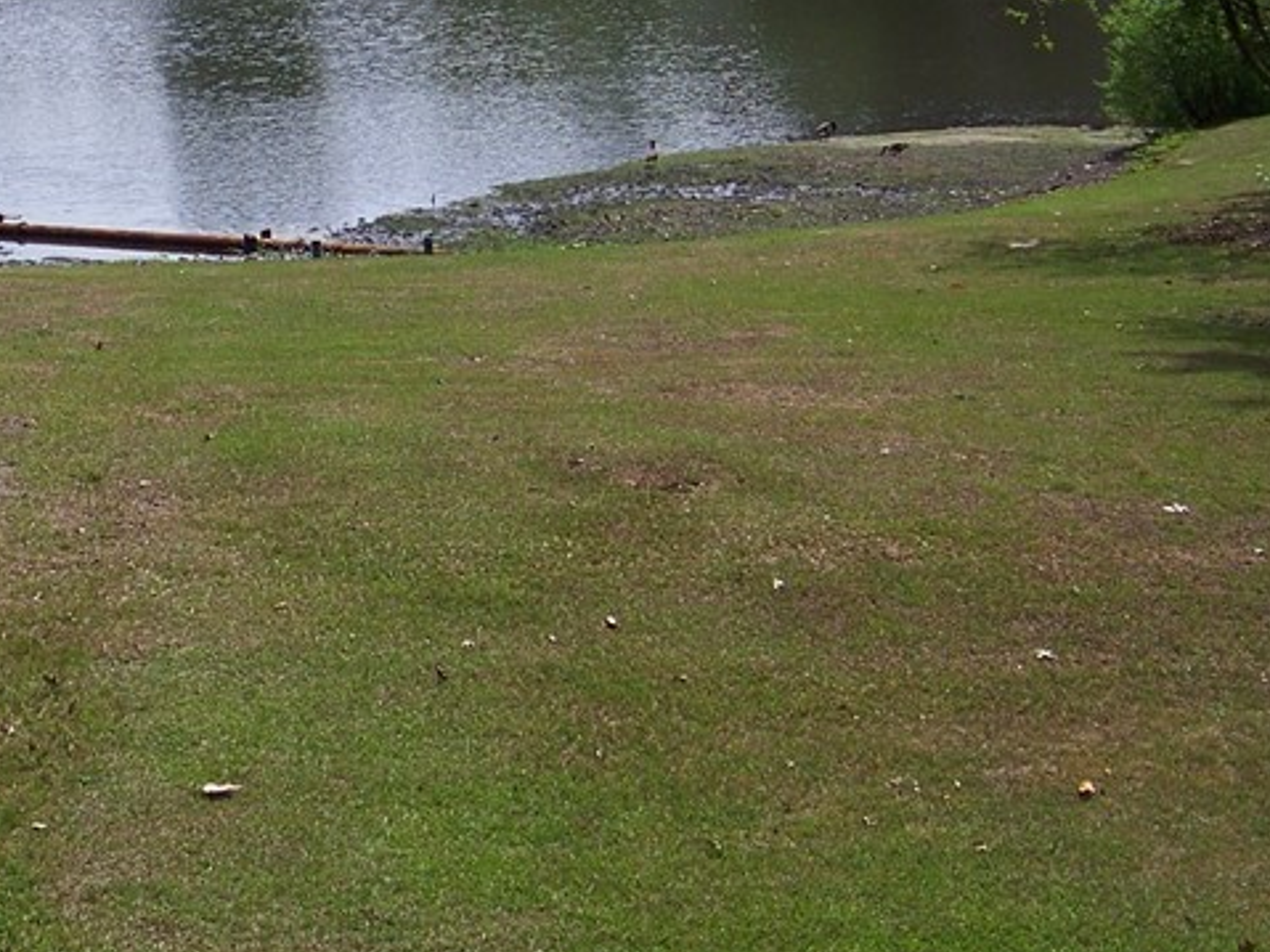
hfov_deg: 24.6
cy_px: 350
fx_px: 2824
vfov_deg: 19.1
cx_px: 135
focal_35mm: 77
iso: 64
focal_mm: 5.85
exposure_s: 1/1000
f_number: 2.8
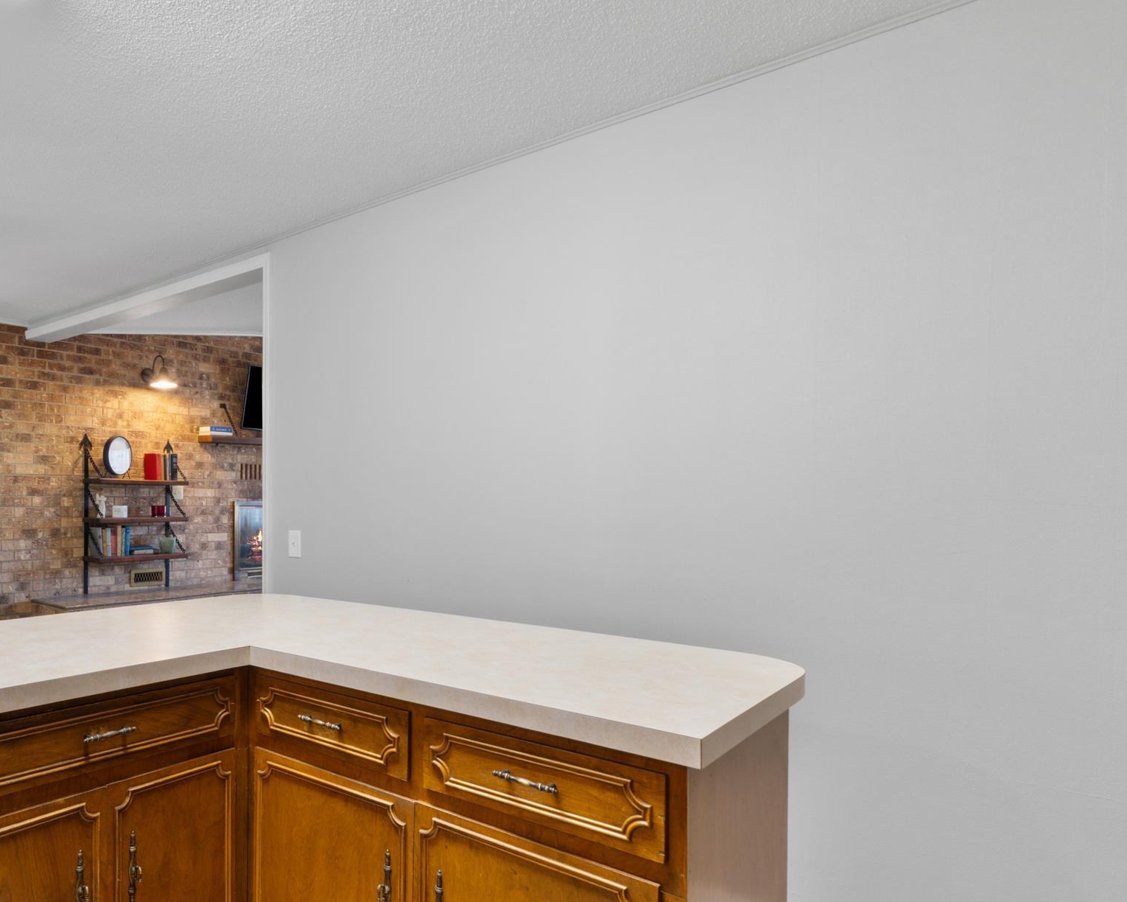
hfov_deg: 67.9
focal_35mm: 23
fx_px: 767
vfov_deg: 60.7
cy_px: 498
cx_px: 281
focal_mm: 10
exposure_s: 1/13
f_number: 9
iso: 200
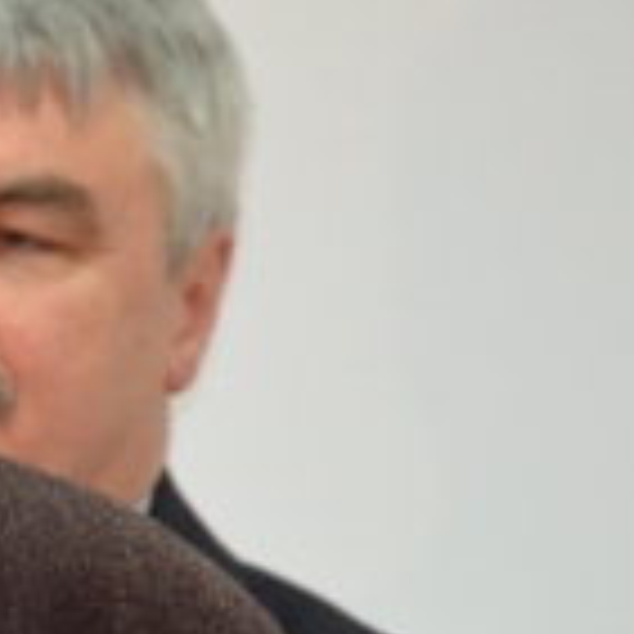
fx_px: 12556
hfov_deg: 2.9
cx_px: -450
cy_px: 265
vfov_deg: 2.9
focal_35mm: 606
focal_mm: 105
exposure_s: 1/60
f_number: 5.6
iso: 2200
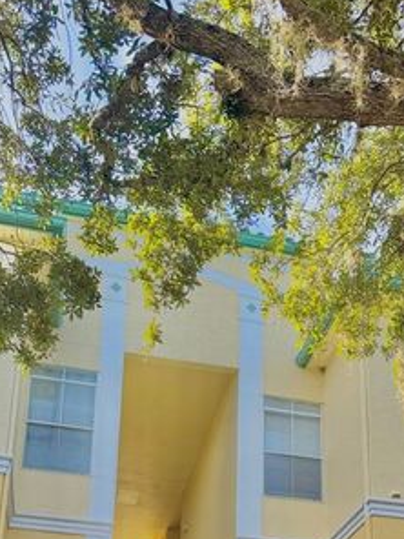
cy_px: 558
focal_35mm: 54
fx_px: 840
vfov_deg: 32.3
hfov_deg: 27.0
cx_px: 244
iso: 80
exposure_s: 1/1193
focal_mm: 6.76
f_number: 1.78
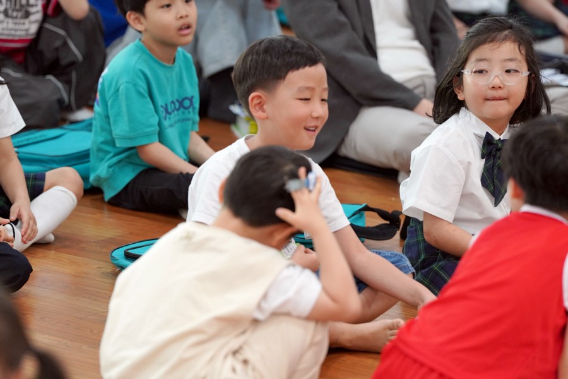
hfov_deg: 10.6
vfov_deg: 7.1
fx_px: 3061
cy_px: 190
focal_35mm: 194
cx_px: 284
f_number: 4
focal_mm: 194
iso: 2000
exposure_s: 1/200
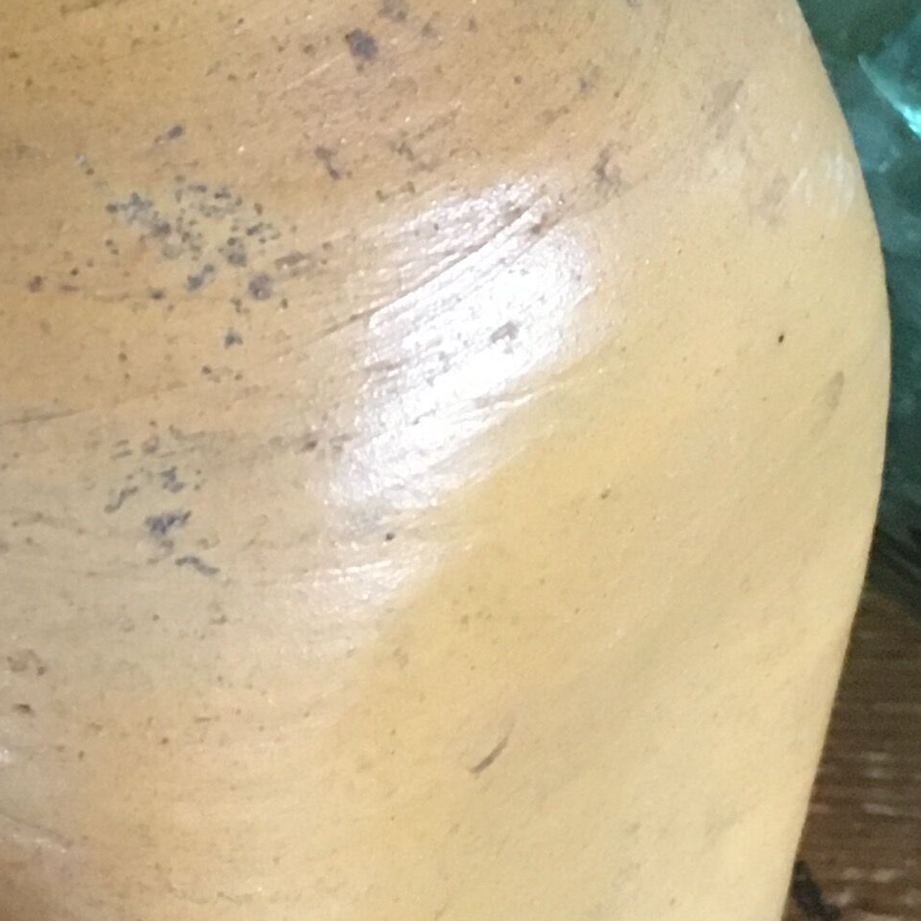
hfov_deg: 16.2
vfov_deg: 16.3
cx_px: 215
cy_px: 454
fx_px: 3221
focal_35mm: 107
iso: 200
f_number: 2.2
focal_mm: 4.15
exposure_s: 1/17
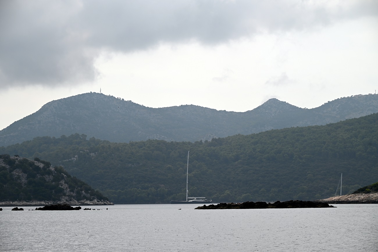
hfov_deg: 18.3
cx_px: 189
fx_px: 1176
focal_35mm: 112
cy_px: 126
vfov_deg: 12.2
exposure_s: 1/1000
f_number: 8
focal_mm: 112
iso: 100
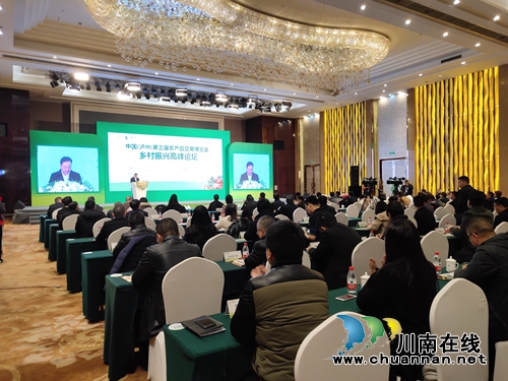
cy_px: 190
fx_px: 426
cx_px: 254
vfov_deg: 48.2
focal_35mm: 29
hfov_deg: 61.7
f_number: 1.8
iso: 248
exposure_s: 1/50
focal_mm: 4.27
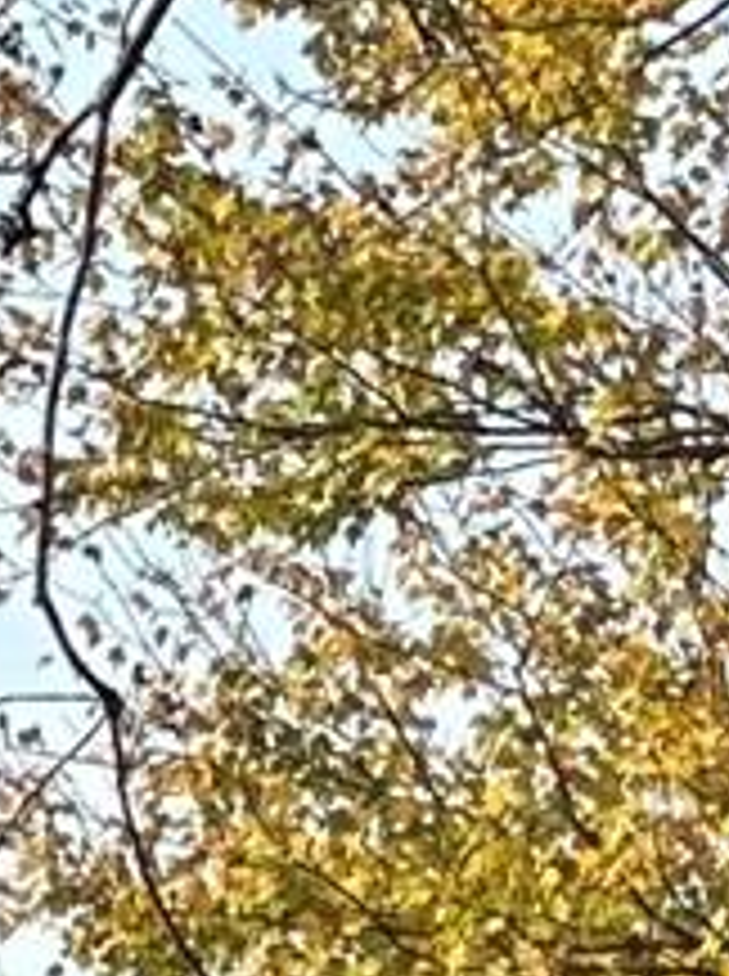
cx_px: 1872
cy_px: 2420
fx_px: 20502
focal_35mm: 728
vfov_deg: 2.7
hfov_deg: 2.0
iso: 32
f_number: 2.8
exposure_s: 1/380
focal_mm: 9
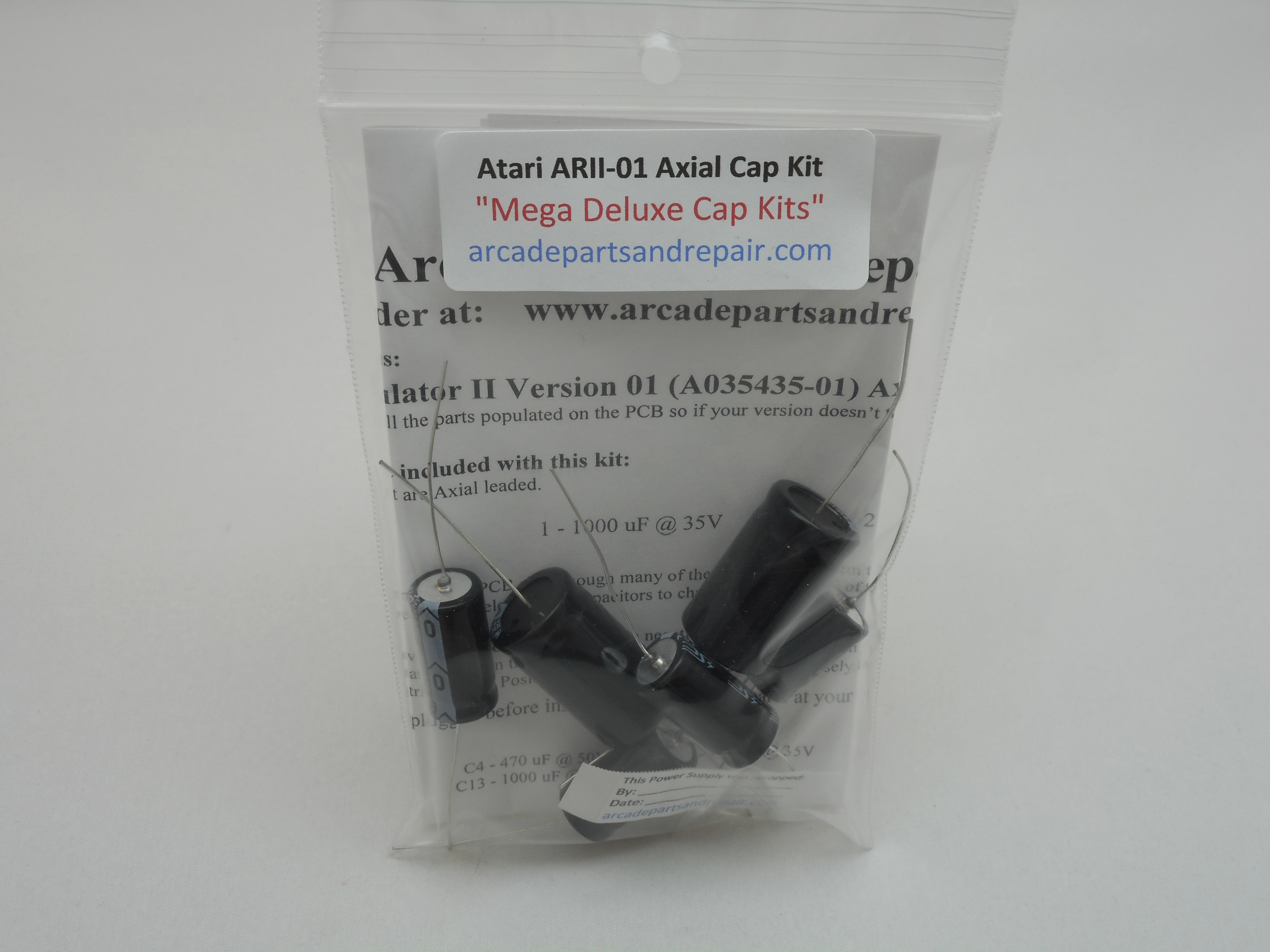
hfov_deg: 42.9
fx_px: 1614
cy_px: 476
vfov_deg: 32.9
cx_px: 635
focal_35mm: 44
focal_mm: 7.9
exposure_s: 1/30
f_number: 4.7
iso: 80
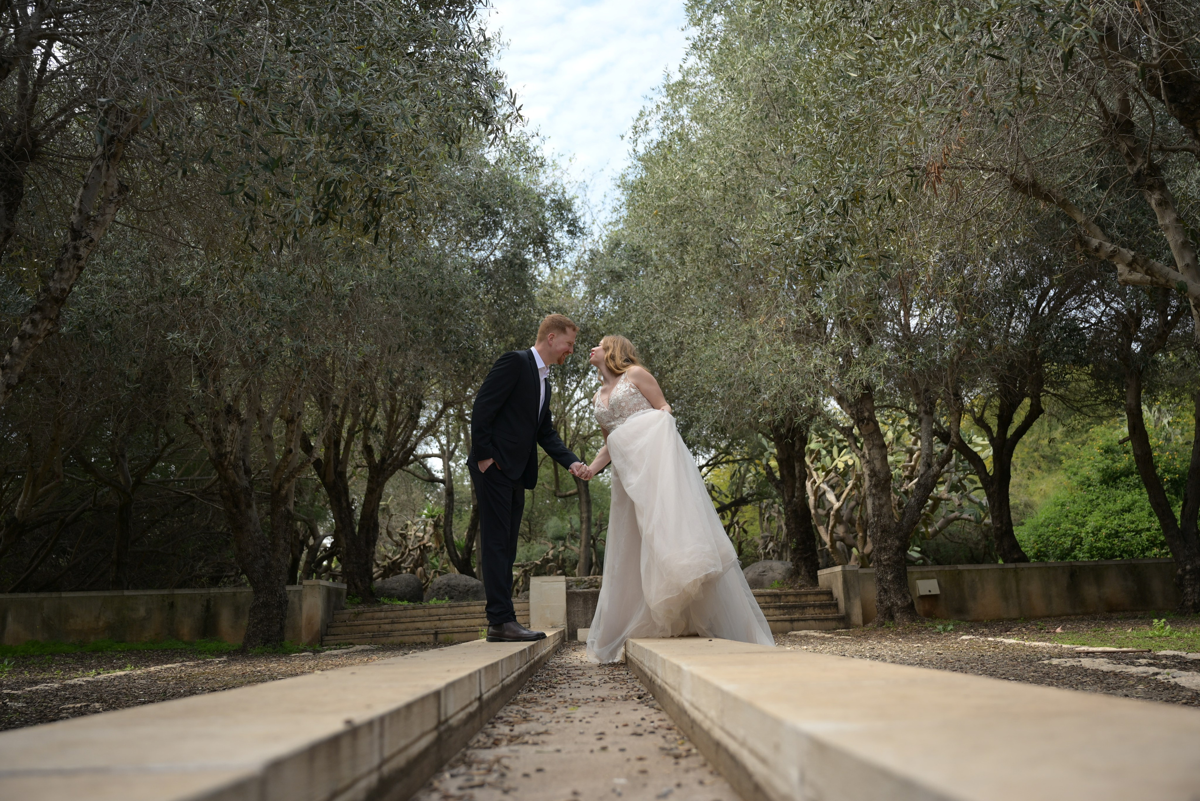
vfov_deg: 40.6
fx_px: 1084
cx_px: 600
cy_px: 400
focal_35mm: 32
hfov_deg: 57.9
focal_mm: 32.5
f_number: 3.5
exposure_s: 1/500
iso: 125
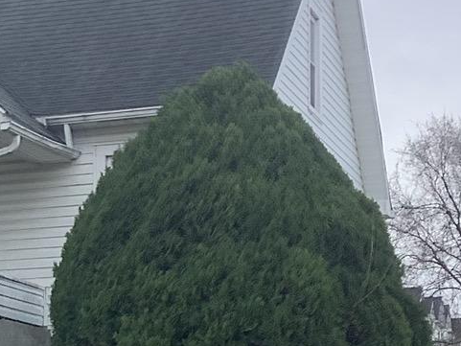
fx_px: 1758
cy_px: 541
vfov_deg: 10.8
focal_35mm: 132
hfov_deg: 14.6
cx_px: -34
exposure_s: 1/586
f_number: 2.4
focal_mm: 3.3
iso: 25
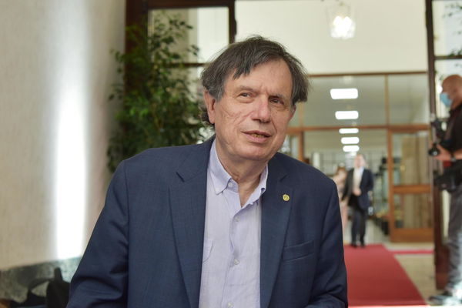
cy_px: 154
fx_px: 590
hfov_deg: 42.7
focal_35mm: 46
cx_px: 231
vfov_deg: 29.2
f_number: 4
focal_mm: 46
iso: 400
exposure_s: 1/60
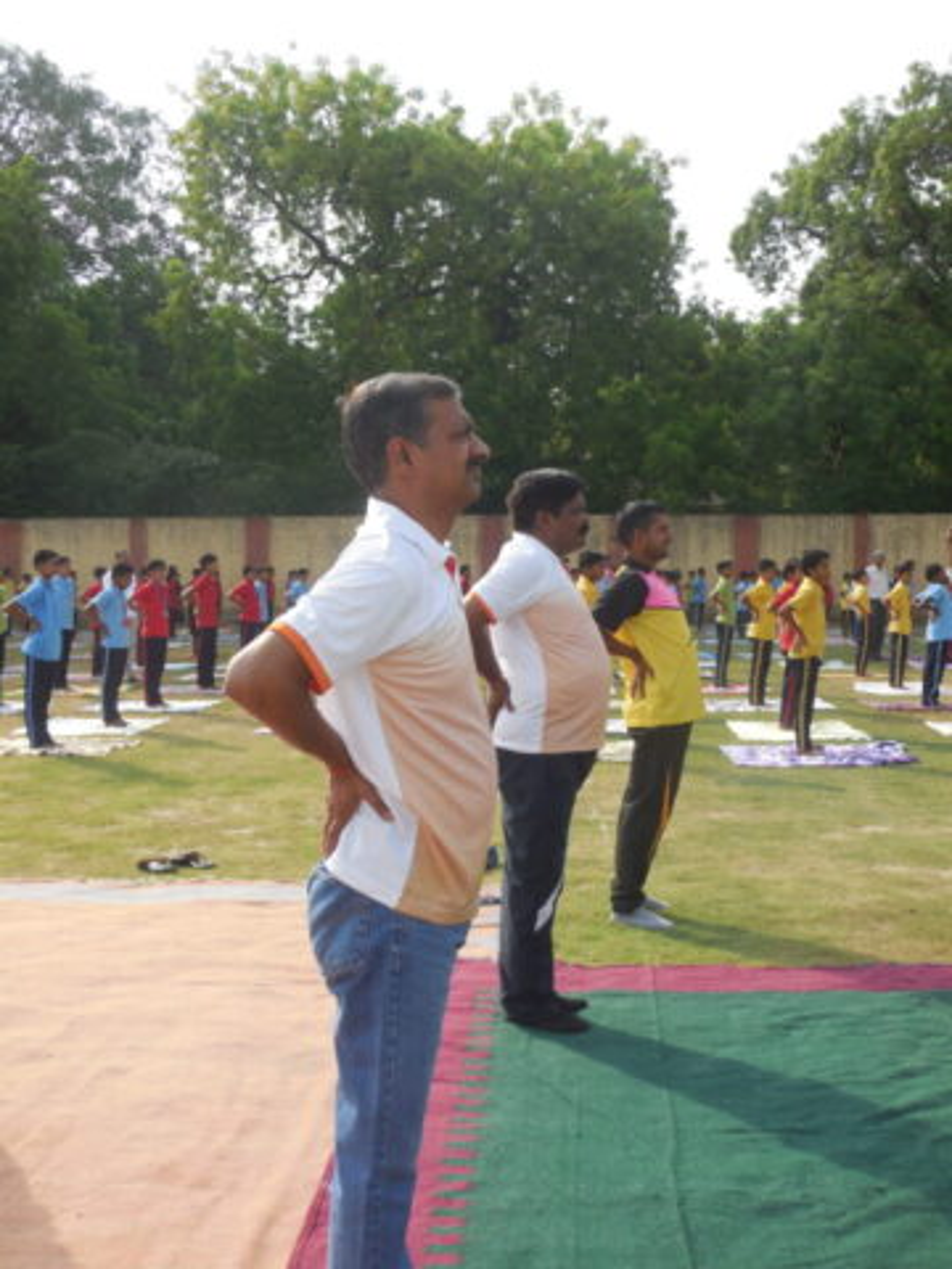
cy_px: 634
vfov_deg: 46.8
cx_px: 476
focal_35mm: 40
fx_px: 1467
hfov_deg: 36.0
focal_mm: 7.1
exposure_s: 1/640
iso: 125
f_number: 3.6
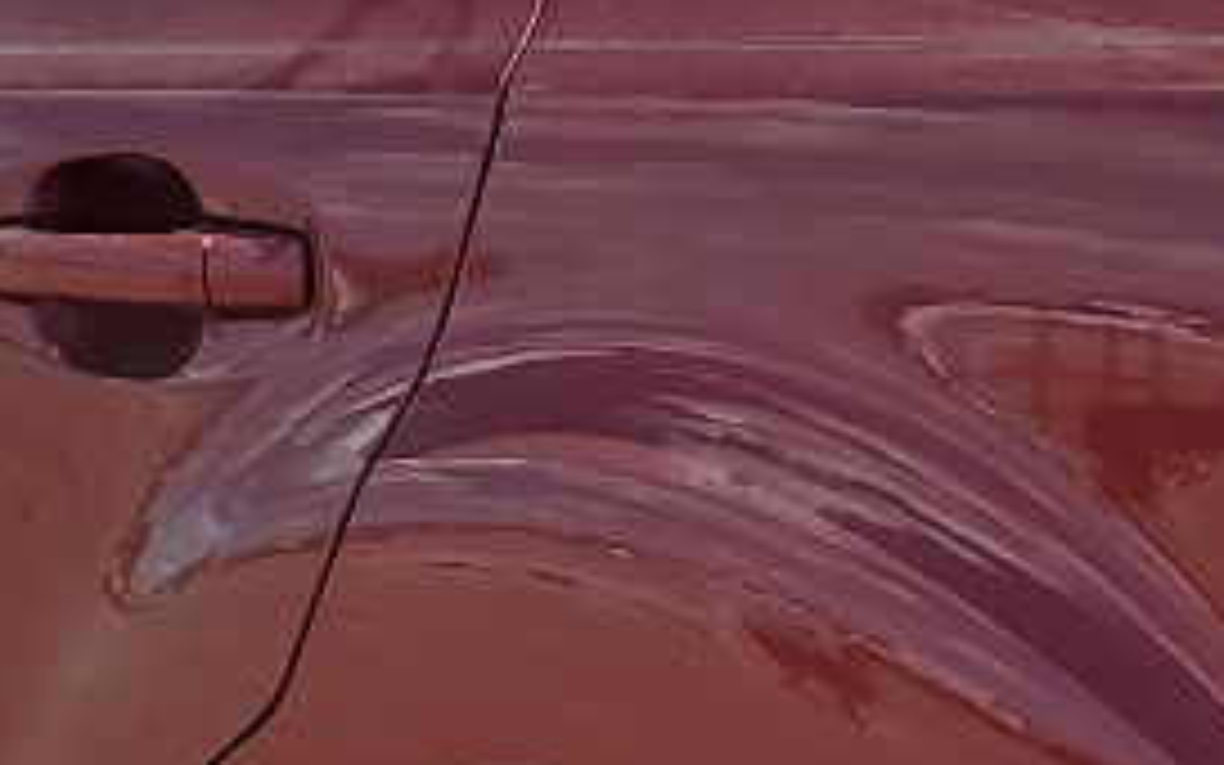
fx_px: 5404
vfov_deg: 8.1
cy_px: 558
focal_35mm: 162
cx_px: 778
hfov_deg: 12.9
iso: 50
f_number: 1.5
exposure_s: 1/2500
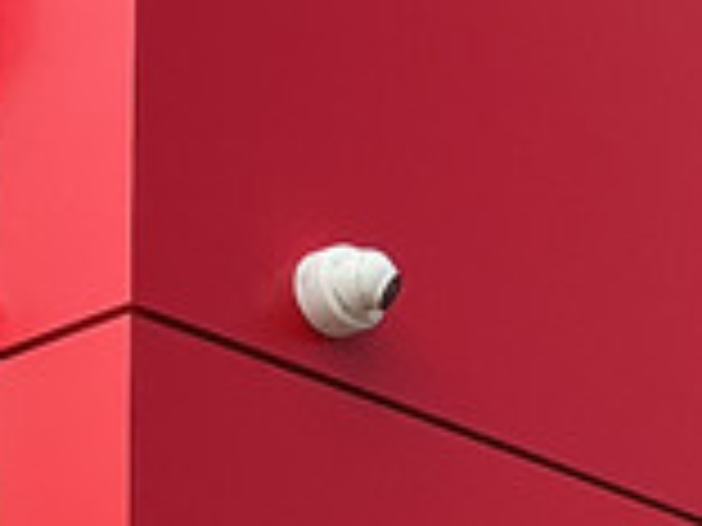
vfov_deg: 6.9
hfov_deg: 9.5
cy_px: 1686
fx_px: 3853
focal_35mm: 190
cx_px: 1521
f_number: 1.8
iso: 25
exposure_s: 1/1121
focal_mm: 3
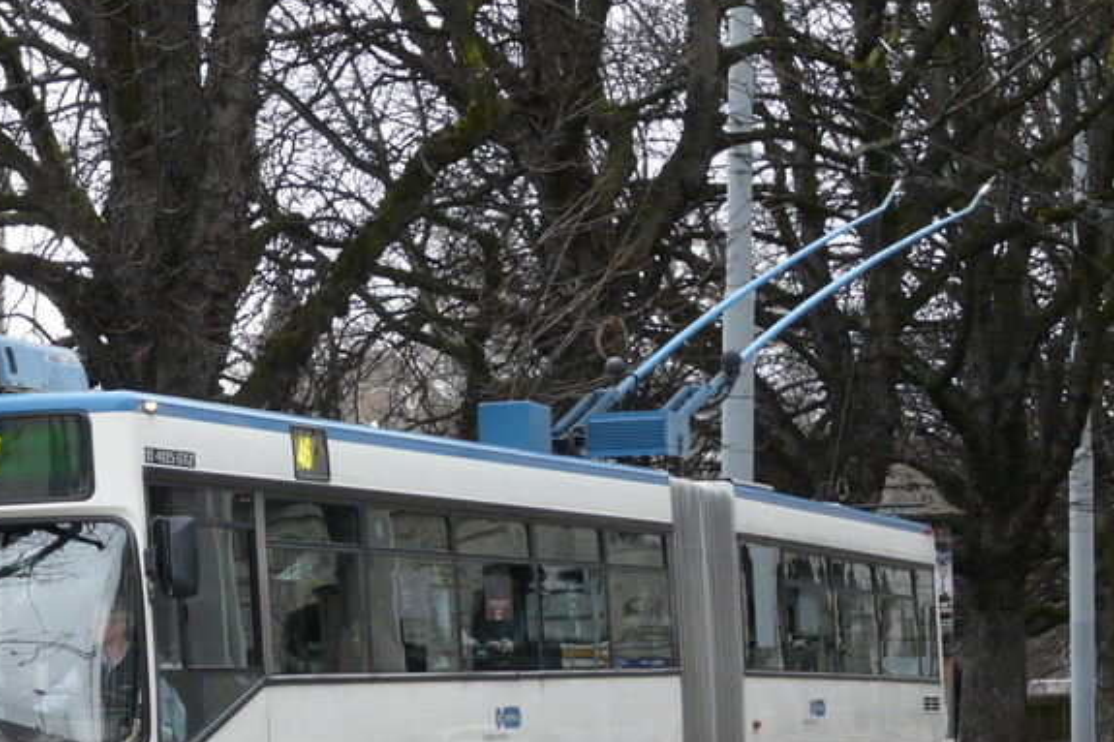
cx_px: 289
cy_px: 593
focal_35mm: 132
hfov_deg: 15.5
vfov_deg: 10.4
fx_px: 4083
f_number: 3.2
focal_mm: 12
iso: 160
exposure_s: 1/50
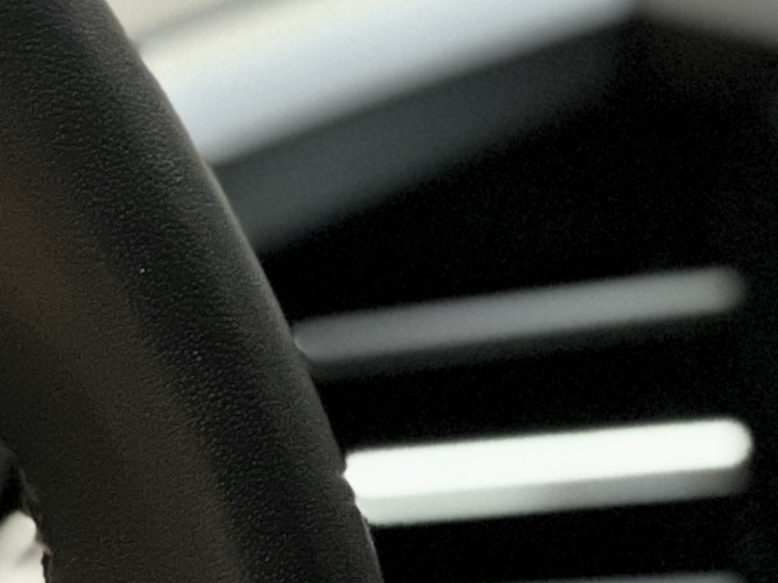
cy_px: 732
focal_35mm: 400
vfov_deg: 3.7
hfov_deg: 5.0
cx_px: 278
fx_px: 8989
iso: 250
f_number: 2.8
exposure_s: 1/40
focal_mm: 9
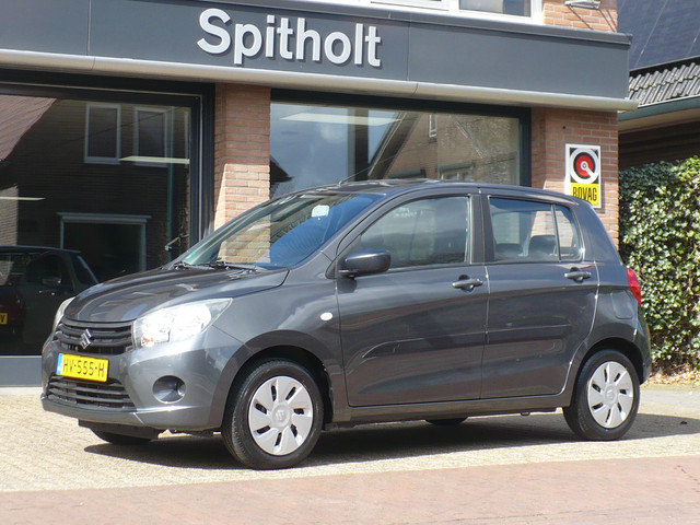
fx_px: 1618
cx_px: 350
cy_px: 262
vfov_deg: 18.4
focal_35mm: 80
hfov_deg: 24.4
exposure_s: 1/500
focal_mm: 8.9
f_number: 3.1
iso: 100
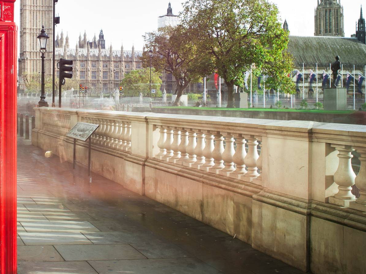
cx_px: 90
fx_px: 899
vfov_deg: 17.3
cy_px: 95
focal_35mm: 85
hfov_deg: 22.8
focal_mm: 50
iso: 50
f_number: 5.6
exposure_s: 120
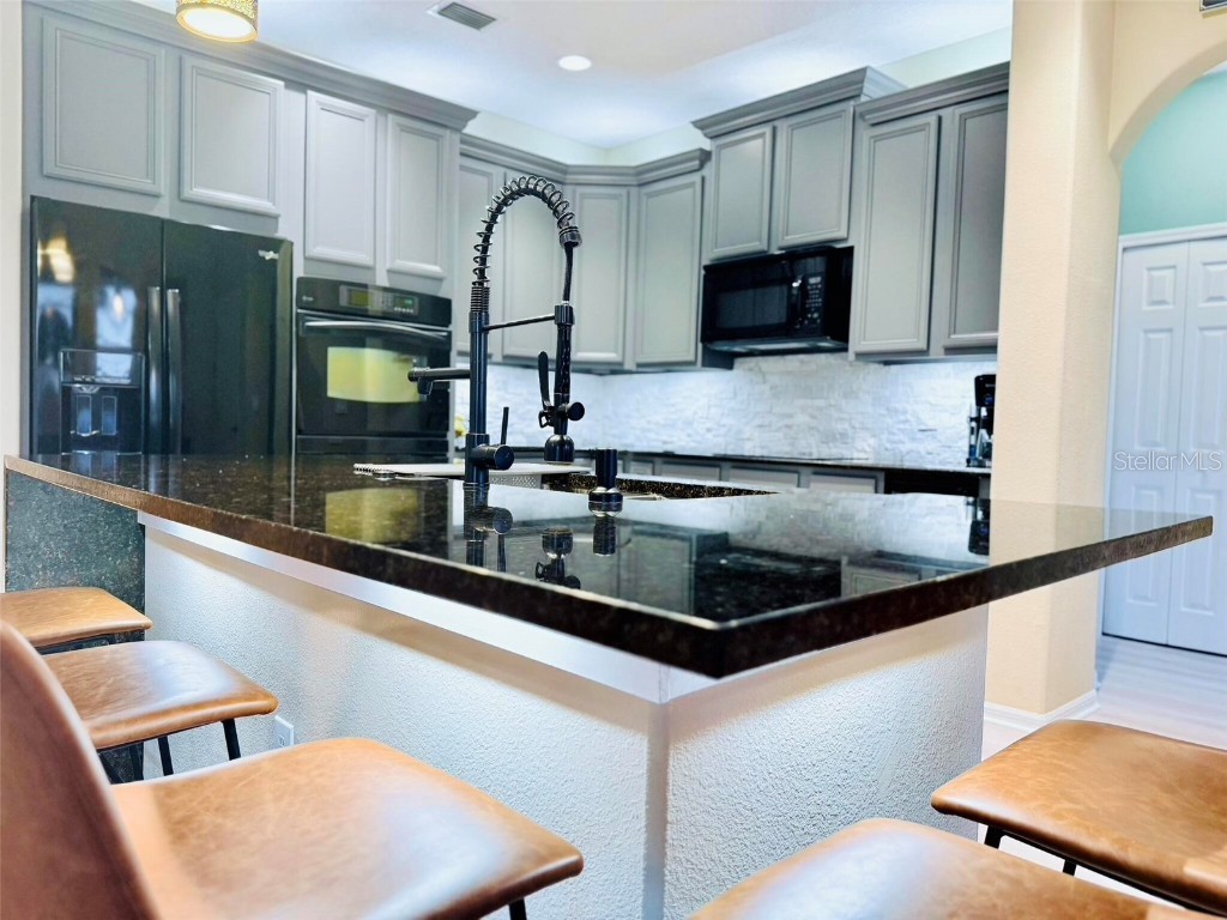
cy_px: 460
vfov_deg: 56.8
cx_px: 614
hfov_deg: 71.6
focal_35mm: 24
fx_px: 851
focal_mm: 6.76
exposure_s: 1/60
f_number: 1.78
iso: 160
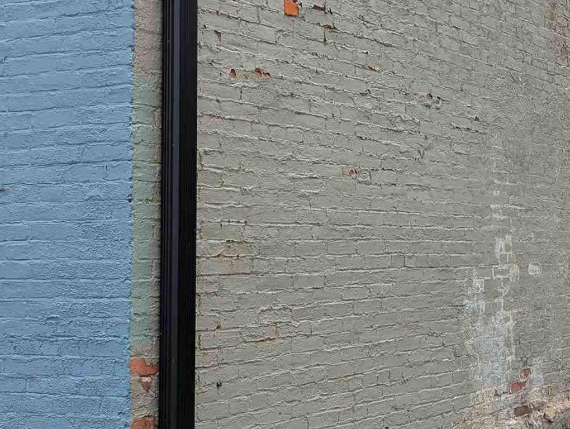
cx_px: 553
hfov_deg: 25.8
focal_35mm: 72
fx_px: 1187
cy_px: 187
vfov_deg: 20.5
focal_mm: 6.81
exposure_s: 1/1984
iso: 42
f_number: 1.85
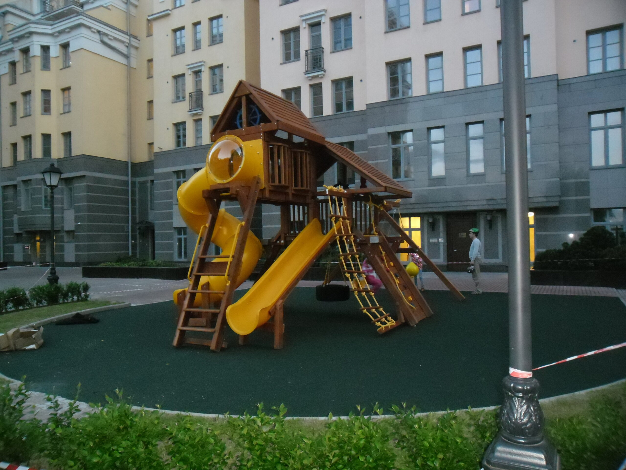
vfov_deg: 51.4
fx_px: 488
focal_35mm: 27
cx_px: 313
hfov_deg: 65.3
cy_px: 235
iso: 400
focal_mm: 4.9
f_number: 3.5
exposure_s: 1/45
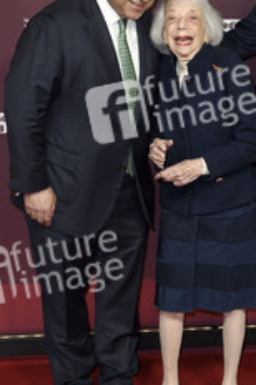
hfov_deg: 14.2
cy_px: 188
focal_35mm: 95
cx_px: 219
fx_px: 1016
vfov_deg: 21.5
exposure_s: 1/320
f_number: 4
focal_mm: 55
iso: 800
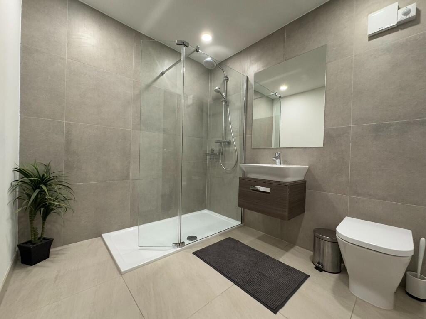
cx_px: 213
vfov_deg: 85.7
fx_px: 172
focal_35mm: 14
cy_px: 160
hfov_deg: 102.1
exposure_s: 1/50
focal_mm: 2.22
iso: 160
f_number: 2.2
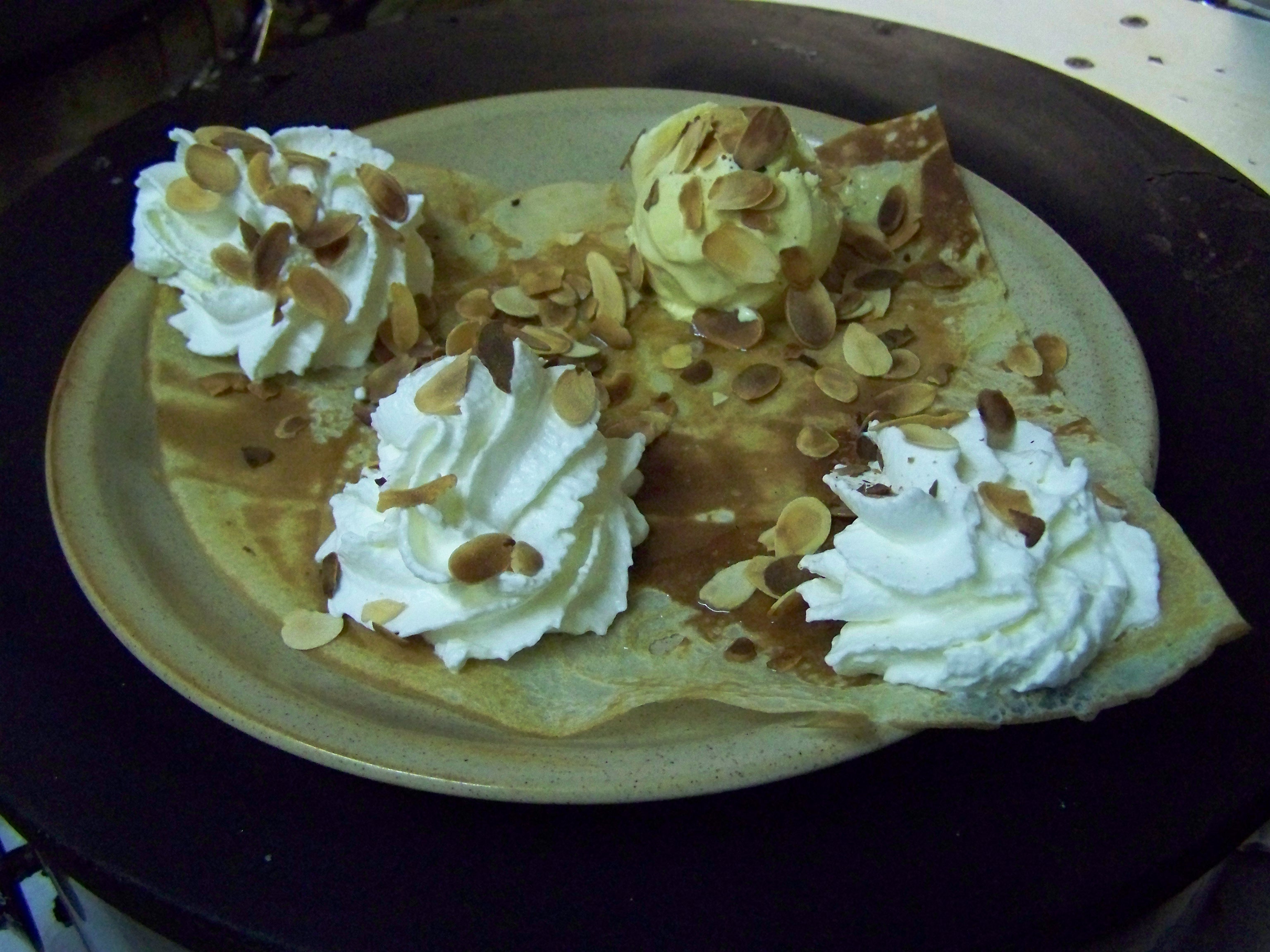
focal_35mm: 38
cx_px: 635
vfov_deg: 37.7
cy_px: 476
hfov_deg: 49.0
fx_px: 1394
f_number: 2.8
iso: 640
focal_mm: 6.3
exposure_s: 1/60
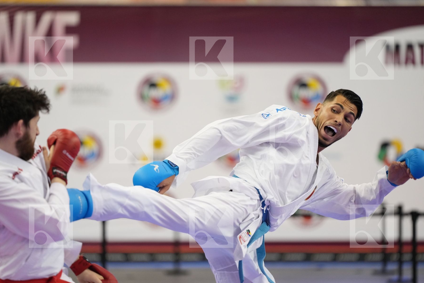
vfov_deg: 7.2
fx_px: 2261
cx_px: 211
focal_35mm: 192
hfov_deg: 10.7
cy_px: 142
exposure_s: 1/1000
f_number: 2.8
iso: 3200
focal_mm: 191
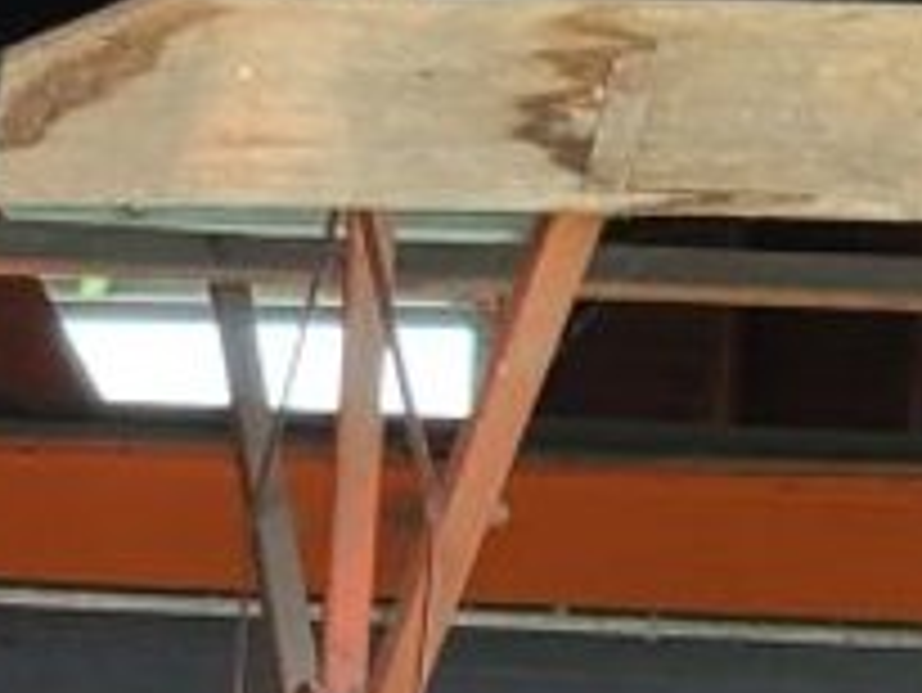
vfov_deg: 7.1
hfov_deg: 10.1
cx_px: -331
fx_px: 5117
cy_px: 1879
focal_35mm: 192
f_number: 1.8
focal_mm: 5.4
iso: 40
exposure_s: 1/168
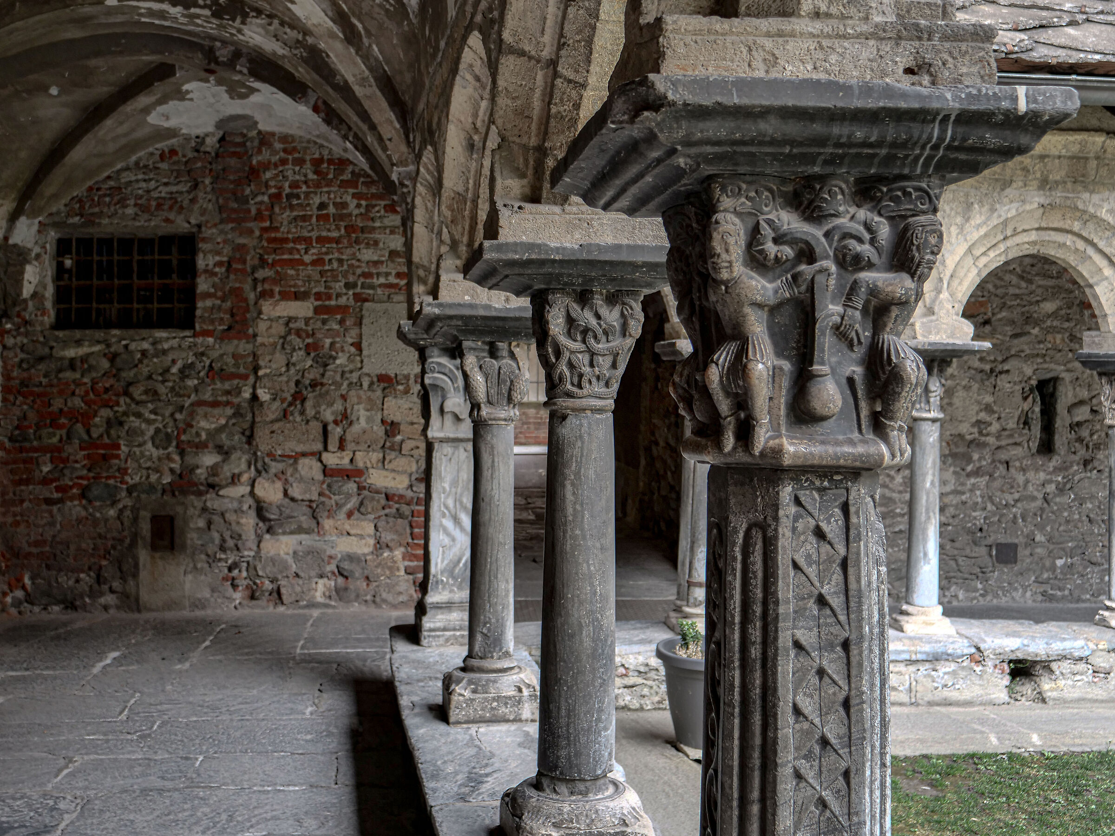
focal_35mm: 38
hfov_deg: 49.0
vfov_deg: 37.7
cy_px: 418
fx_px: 1224
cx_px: 558
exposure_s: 1/125
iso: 200
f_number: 3.2
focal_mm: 19
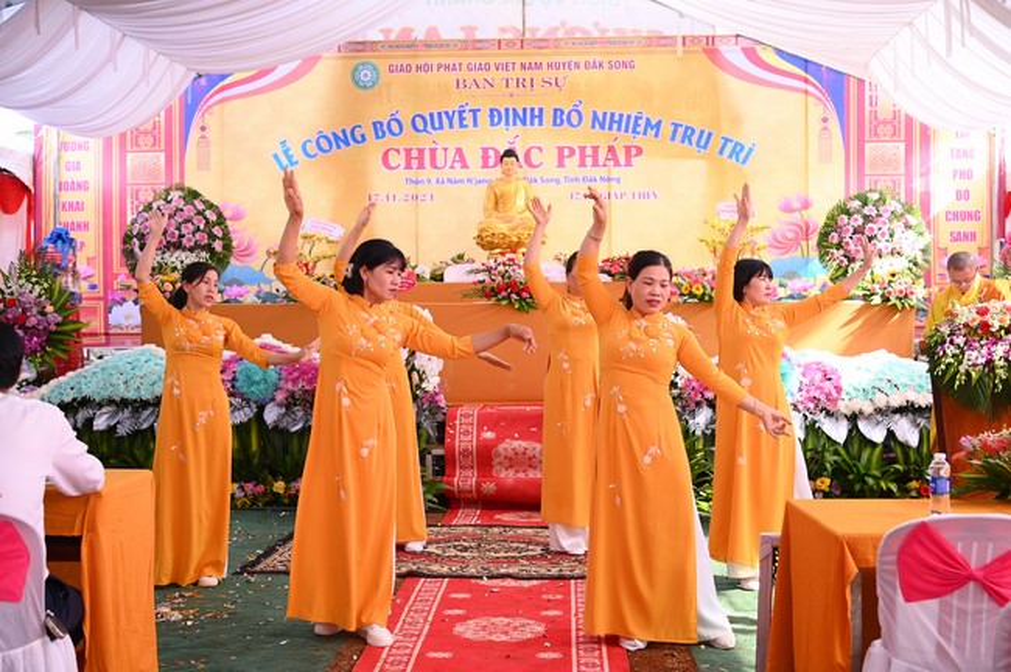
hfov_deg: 42.8
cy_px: 336
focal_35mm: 46
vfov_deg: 29.2
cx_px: 506
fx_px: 1291
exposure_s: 1/400
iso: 1250
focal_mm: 46
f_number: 4.5
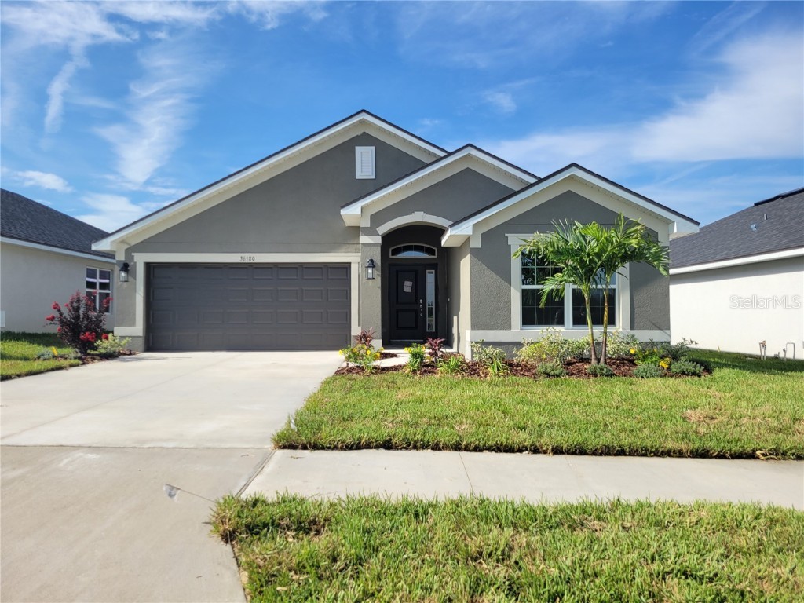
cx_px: 402
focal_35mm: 26
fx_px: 604
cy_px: 302
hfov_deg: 67.3
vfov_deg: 53.1
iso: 40
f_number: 1.8
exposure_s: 1/2436
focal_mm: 5.4
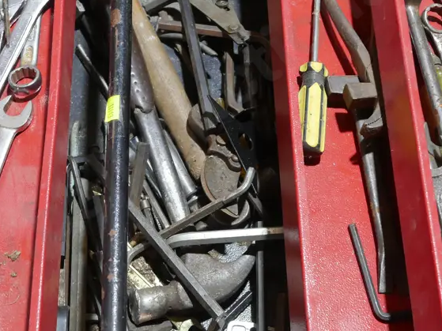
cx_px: 212
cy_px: 105
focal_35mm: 77
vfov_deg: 19.1
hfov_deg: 25.3
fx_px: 983
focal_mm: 21
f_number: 4.6
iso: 800
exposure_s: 1/60
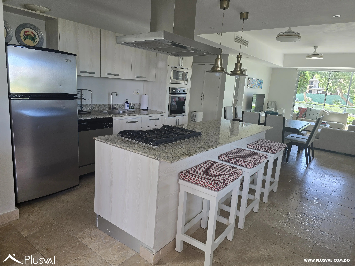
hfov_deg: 73.9
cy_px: 133
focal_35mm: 23
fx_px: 236
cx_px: 178
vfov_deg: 58.9
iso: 80
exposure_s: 1/180
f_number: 1.7
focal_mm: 6.3
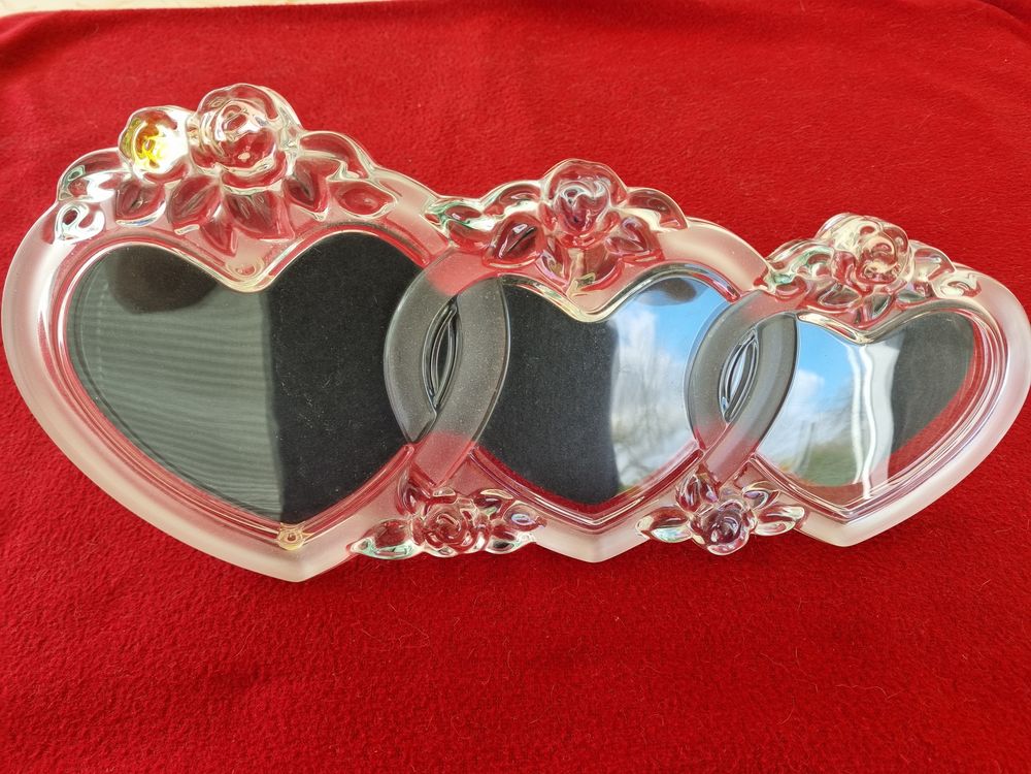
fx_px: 774
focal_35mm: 26
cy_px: 387
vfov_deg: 53.1
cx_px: 516
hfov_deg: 67.3
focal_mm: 5.4
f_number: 1.8
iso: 50
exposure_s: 1/126
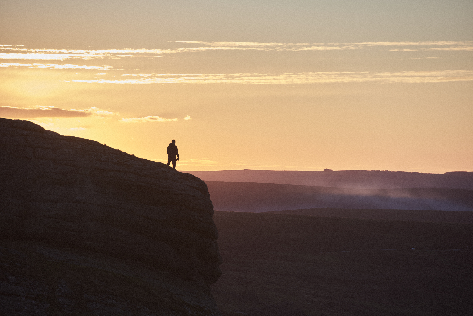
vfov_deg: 6.9
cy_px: 158
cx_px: 236
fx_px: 2628
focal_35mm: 200
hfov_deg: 10.3
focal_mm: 200
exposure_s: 1/250
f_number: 5
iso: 200
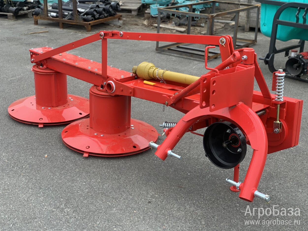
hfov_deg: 36.2
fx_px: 472
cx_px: 154
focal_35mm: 53
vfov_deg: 27.5
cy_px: 117
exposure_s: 1/122
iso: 25
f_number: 2.4
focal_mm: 6
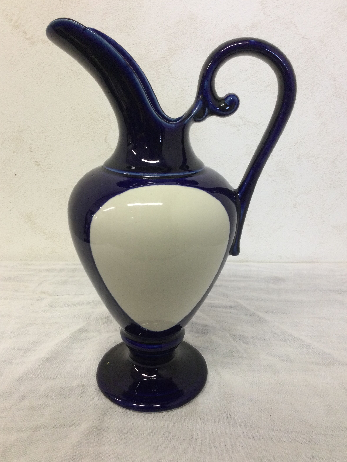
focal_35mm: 32
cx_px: 170
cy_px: 230
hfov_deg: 44.2
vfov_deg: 56.8
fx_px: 428
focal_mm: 3.3
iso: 64
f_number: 2.4
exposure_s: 1/33
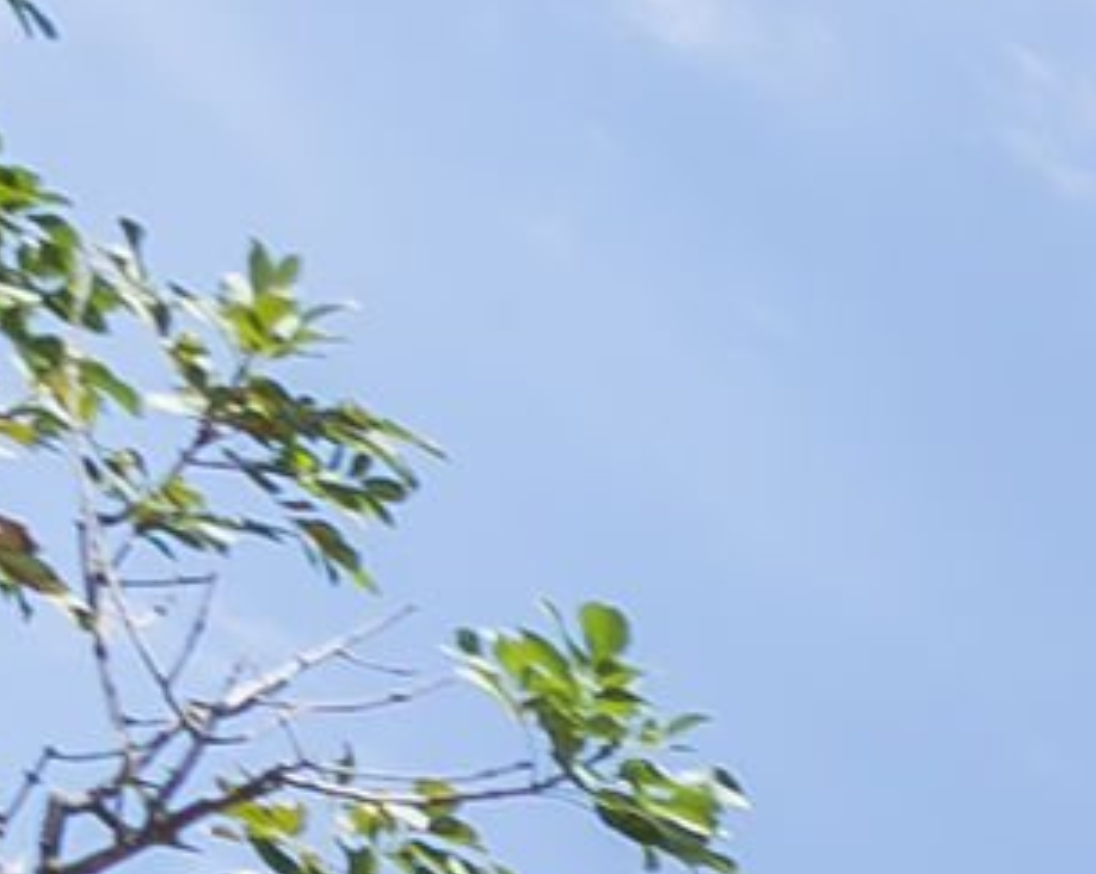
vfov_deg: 8.1
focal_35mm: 129
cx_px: 4051
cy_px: 3329
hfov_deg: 8.8
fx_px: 4179
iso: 100
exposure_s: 1/200
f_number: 7.1
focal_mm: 10
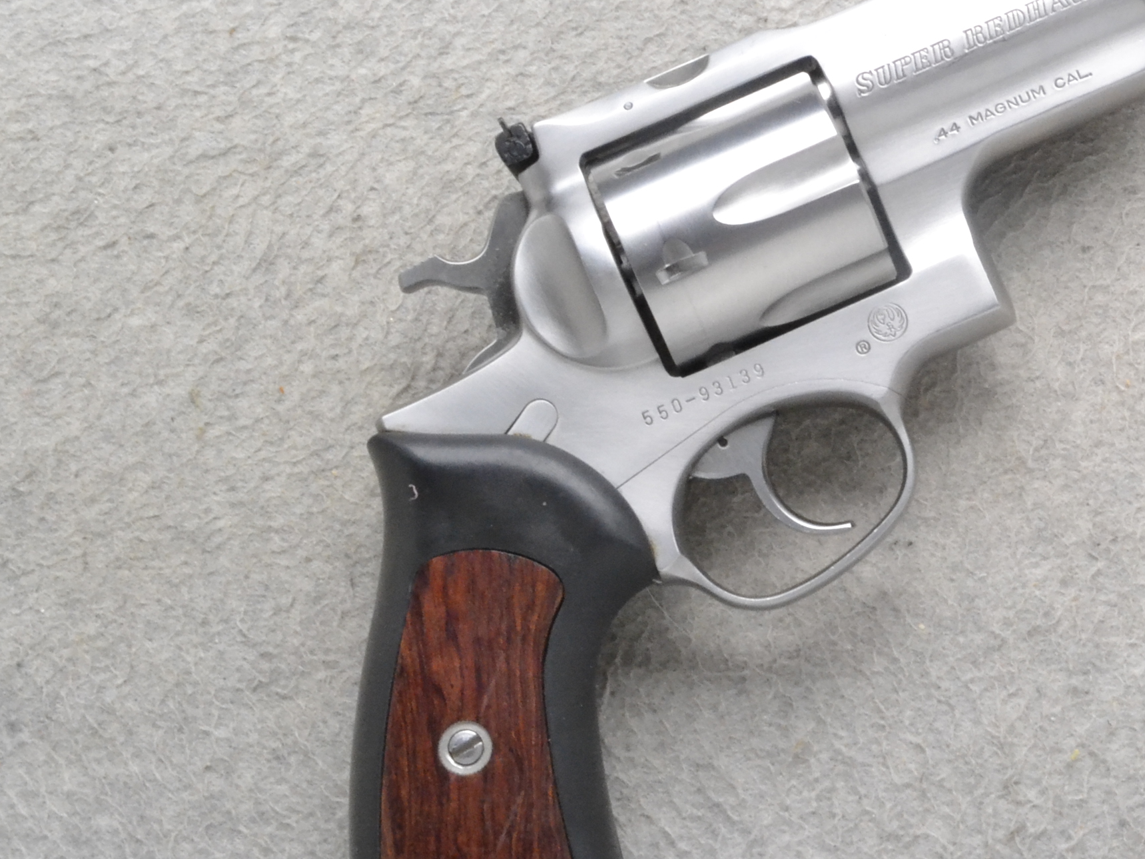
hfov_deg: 22.1
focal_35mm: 87
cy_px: 330
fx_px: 2878
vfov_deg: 17.0
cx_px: 993
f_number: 20
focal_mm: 30
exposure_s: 1/125
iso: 3200
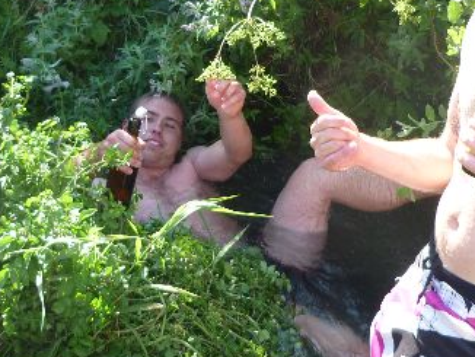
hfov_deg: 29.4
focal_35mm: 66
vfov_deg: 22.2
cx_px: 235
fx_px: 906
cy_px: 125
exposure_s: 1/125
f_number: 2.8
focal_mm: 5.5
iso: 80
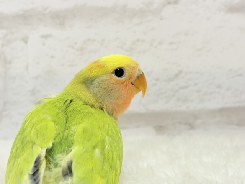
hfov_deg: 36.8
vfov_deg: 28.0
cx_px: 122
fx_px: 368
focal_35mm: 52
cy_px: 92
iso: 64
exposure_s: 1/100
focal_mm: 5.96
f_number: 1.6
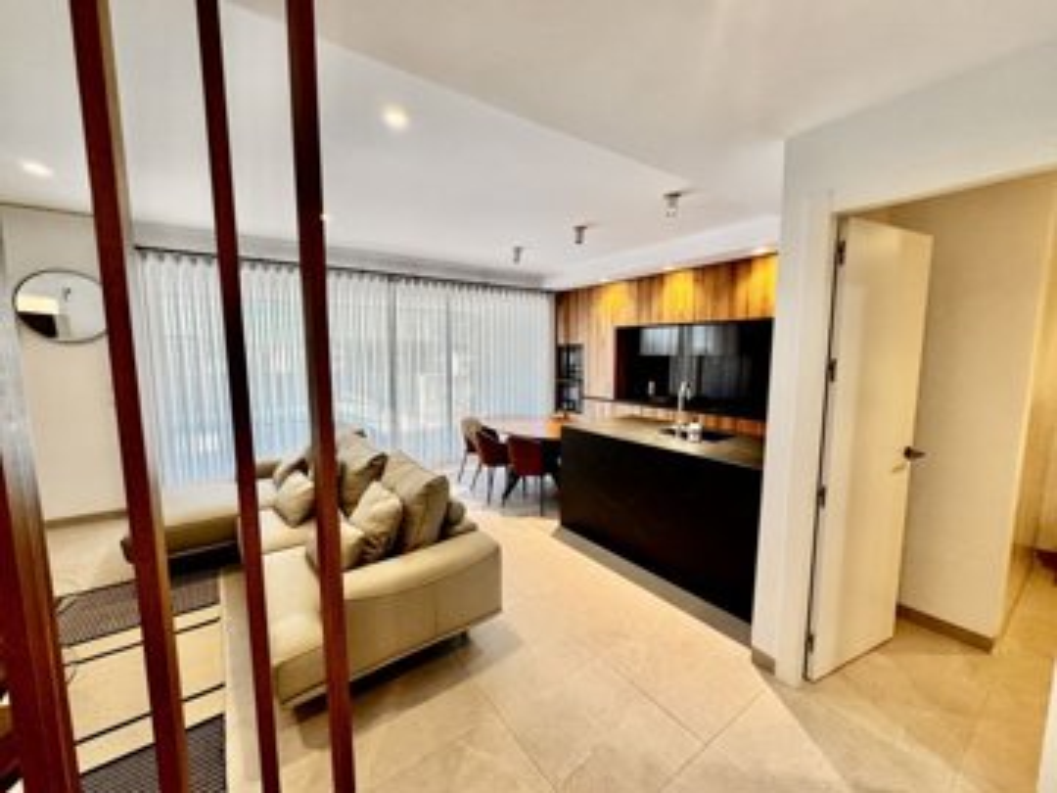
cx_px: 528
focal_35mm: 14
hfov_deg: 102.1
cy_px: 396
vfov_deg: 85.7
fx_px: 427
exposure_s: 1/100
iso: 250
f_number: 2.2
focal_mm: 2.22
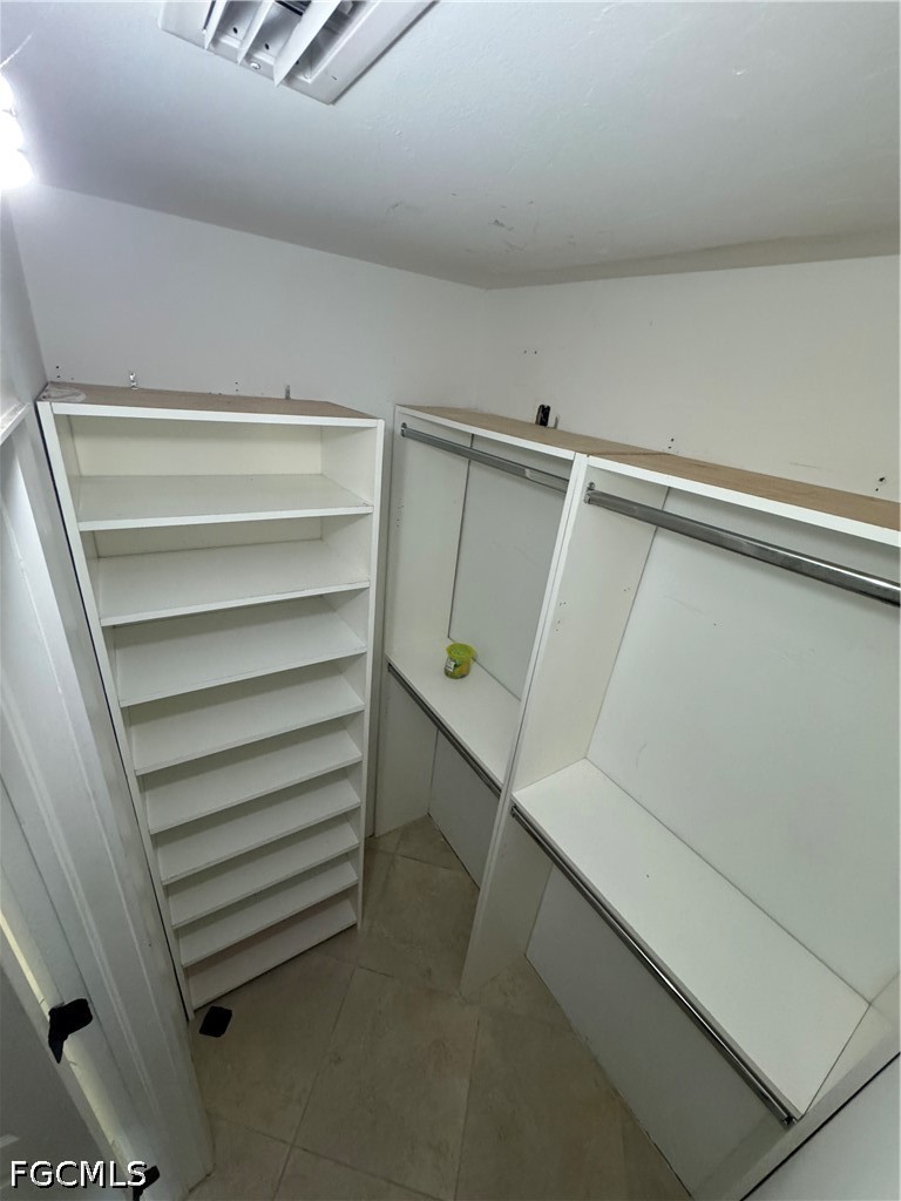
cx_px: 450
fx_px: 486
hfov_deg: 85.7
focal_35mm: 14
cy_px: 600
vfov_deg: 102.1
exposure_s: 1/120
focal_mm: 2.22
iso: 320
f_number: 2.2
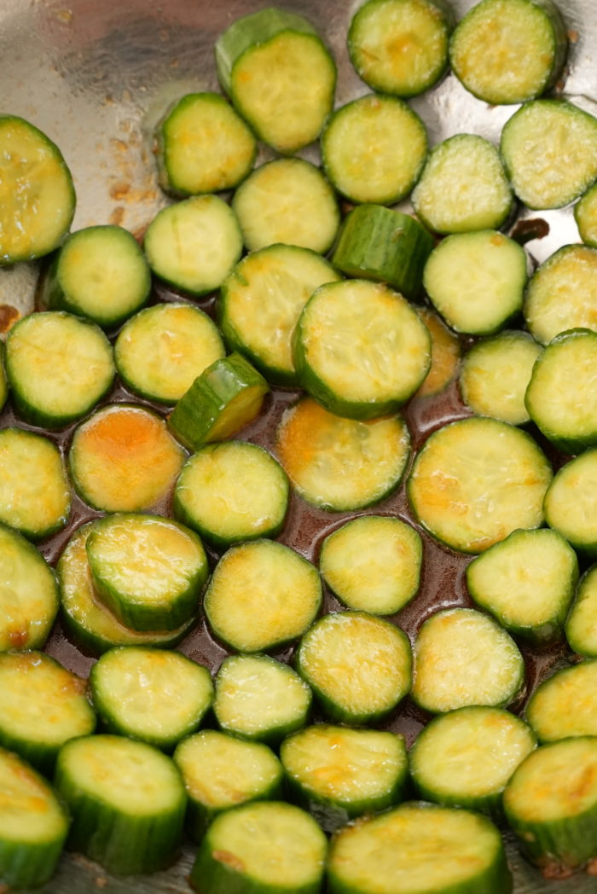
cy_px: 447
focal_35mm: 63
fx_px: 1572
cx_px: 298
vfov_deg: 31.7
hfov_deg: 21.5
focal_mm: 63.3
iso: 6400
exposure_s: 1/200
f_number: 9
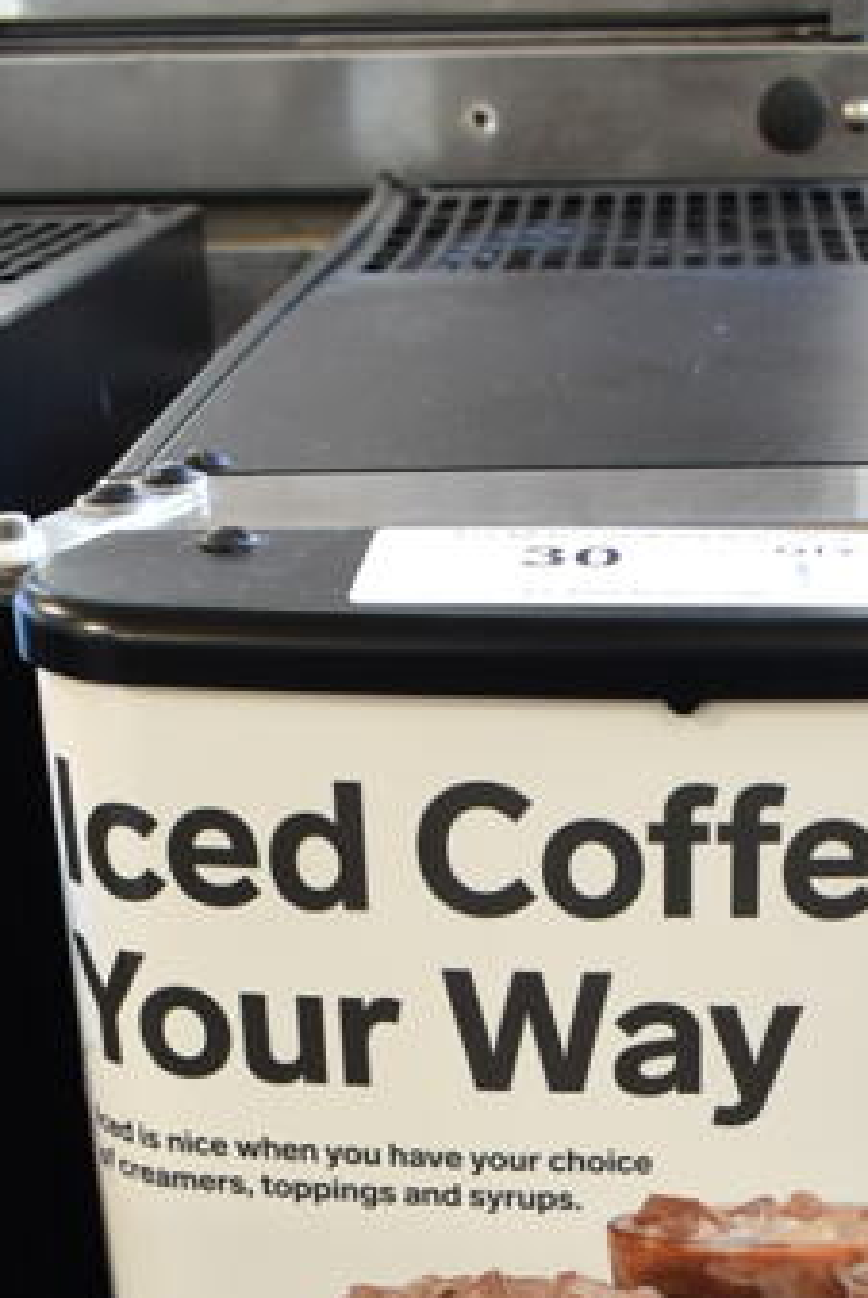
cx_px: 672
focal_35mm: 73
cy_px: 1480
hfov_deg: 18.6
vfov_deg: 25.4
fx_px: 2635
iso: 1000
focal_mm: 18
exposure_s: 1/30
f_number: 3.5
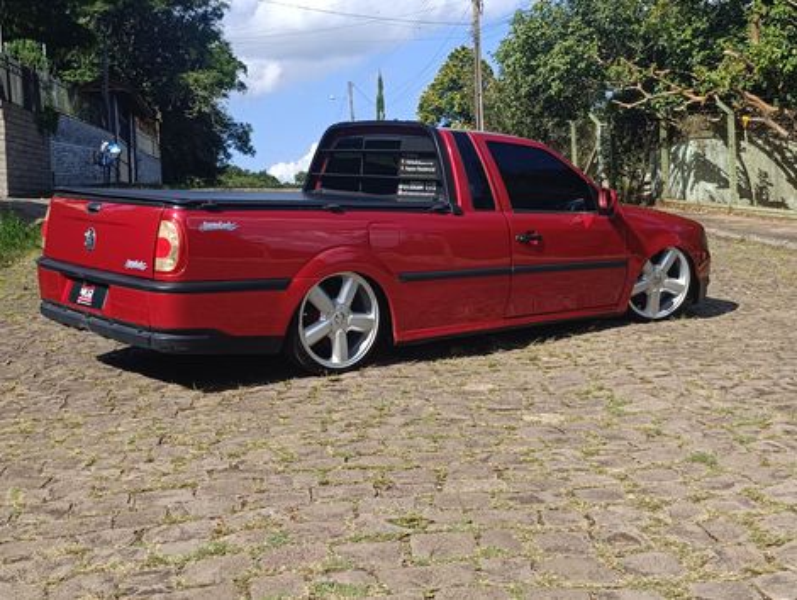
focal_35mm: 26
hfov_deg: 67.2
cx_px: 398
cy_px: 300
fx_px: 600
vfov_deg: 53.2
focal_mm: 4.94
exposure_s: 1/1145
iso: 53
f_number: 1.5
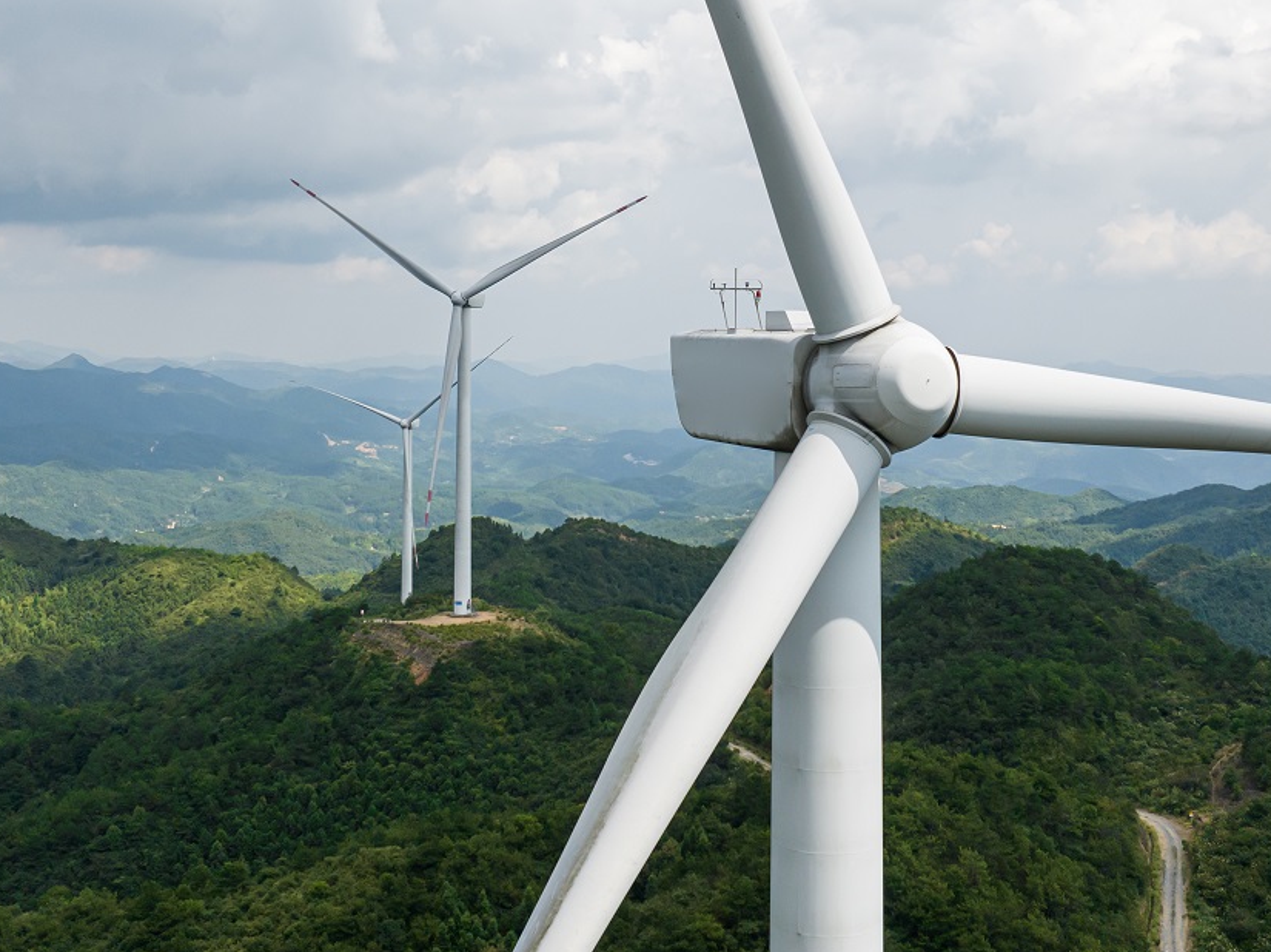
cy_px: 270
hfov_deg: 41.2
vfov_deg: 31.1
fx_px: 1688
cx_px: 609
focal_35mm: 46
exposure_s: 1/400
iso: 140
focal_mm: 12.29
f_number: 2.8
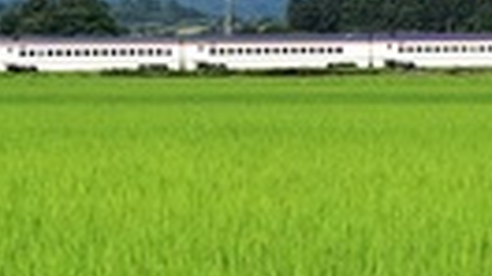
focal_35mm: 188
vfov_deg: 6.4
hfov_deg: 11.4
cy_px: 145
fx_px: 2448
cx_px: 421
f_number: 11
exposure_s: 1/500
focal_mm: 35
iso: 360
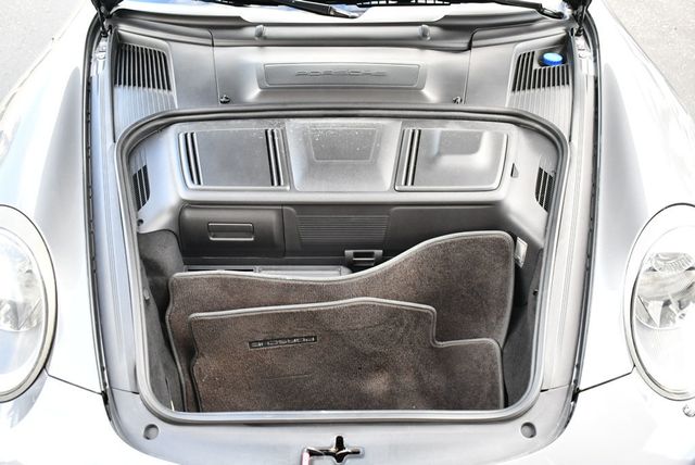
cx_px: 348
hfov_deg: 53.1
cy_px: 232
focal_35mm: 36
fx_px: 696
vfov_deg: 36.9
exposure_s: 1/250
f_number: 3.5
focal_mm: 18
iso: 720
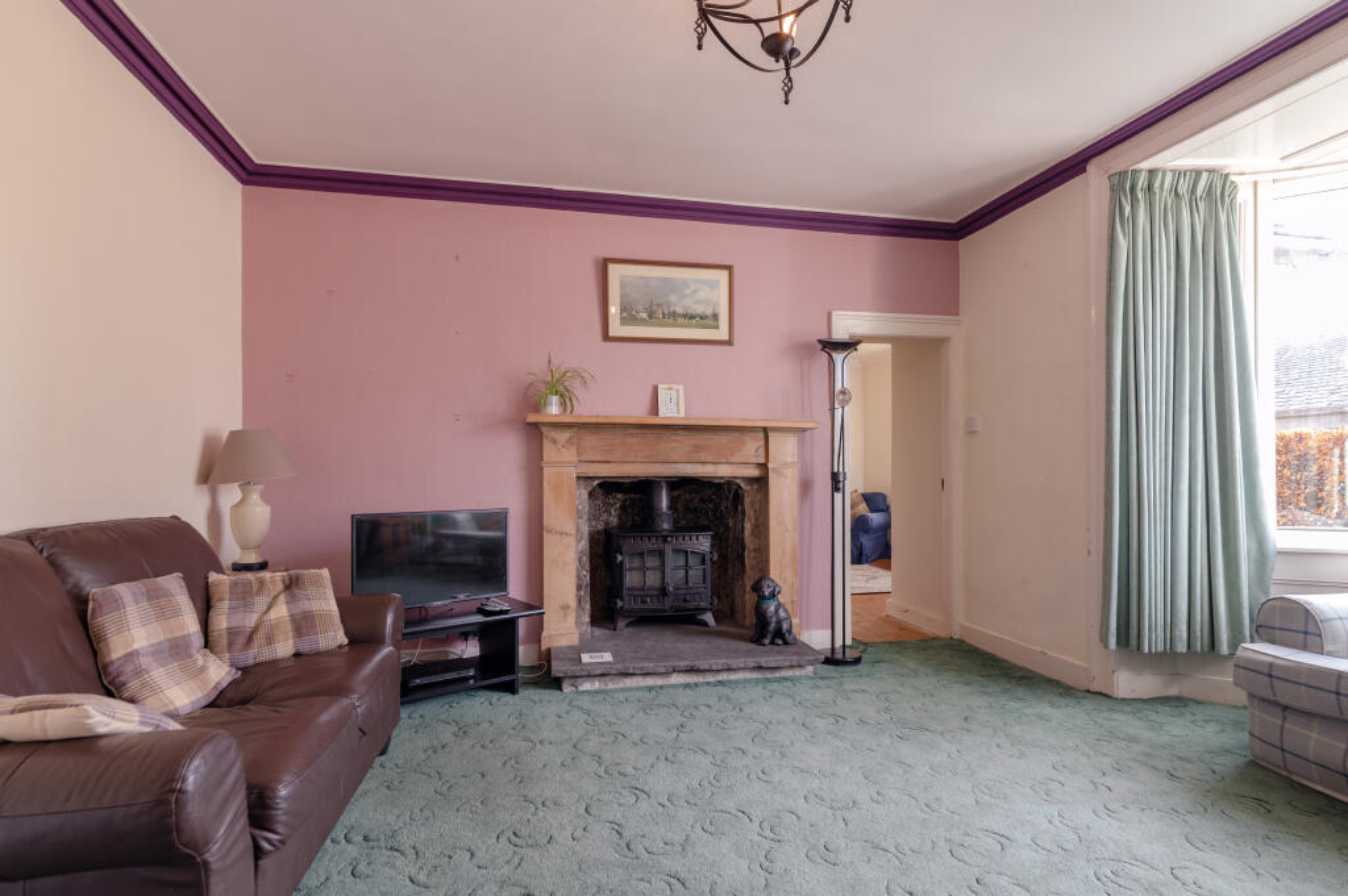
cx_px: 674
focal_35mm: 17
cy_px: 448
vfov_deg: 70.3
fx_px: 636
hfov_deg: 93.3
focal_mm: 17
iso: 400
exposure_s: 1/15
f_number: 8
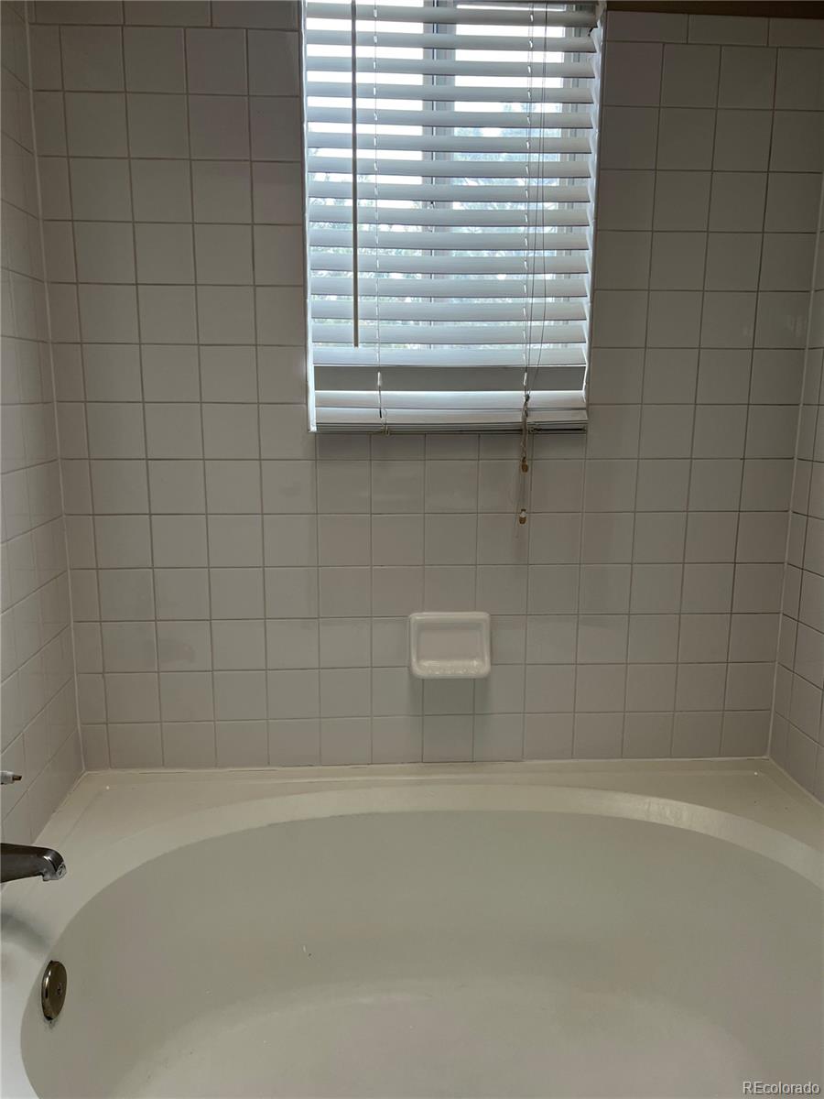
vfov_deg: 67.3
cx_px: 412
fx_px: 825
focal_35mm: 26
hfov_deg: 53.1
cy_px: 550
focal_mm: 5.7
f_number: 1.5
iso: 64
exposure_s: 1/120
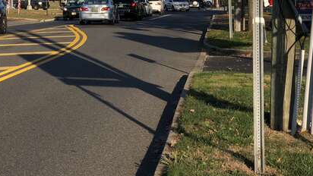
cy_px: -39
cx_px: 125
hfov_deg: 19.4
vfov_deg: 10.8
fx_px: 913
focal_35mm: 110
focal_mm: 6
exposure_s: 1/1033
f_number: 2.4
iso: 16
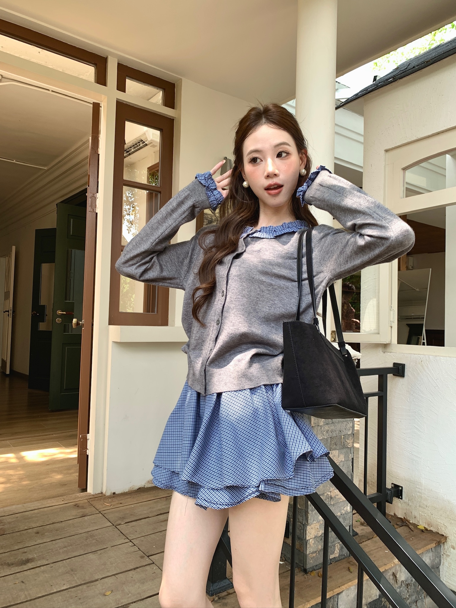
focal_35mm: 26
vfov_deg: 67.3
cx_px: 228
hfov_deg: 53.1
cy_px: 304
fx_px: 457
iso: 32
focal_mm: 4.25
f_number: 1.8
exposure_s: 1/122
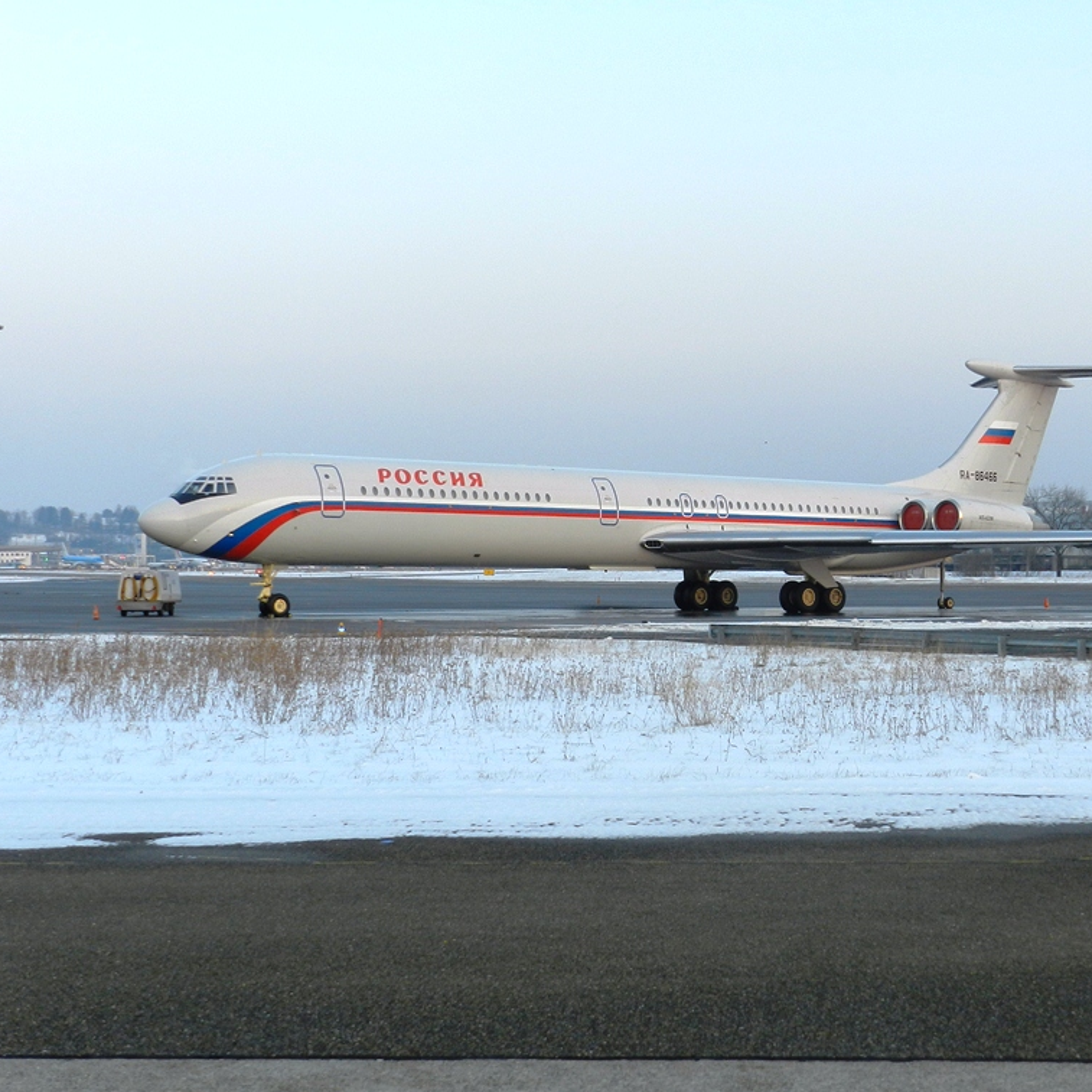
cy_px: 540
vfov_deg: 31.1
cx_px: 718
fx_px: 1963
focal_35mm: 55
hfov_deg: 30.9
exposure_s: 1/100
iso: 160
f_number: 4.2
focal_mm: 8.1
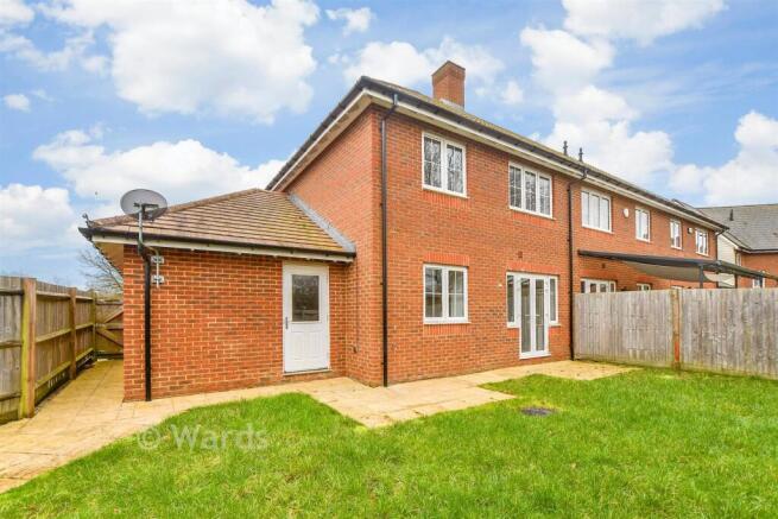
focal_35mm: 15
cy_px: 260
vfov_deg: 77.4
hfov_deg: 100.4
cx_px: 389
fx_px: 324
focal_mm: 10
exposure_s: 1/160
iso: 160
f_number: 8
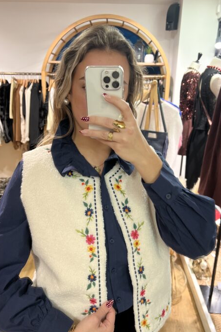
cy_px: 188
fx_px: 294
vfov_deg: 58.5
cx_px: 103
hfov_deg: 41.1
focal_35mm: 32
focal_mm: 5.7
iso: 100
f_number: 1.5
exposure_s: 1/100
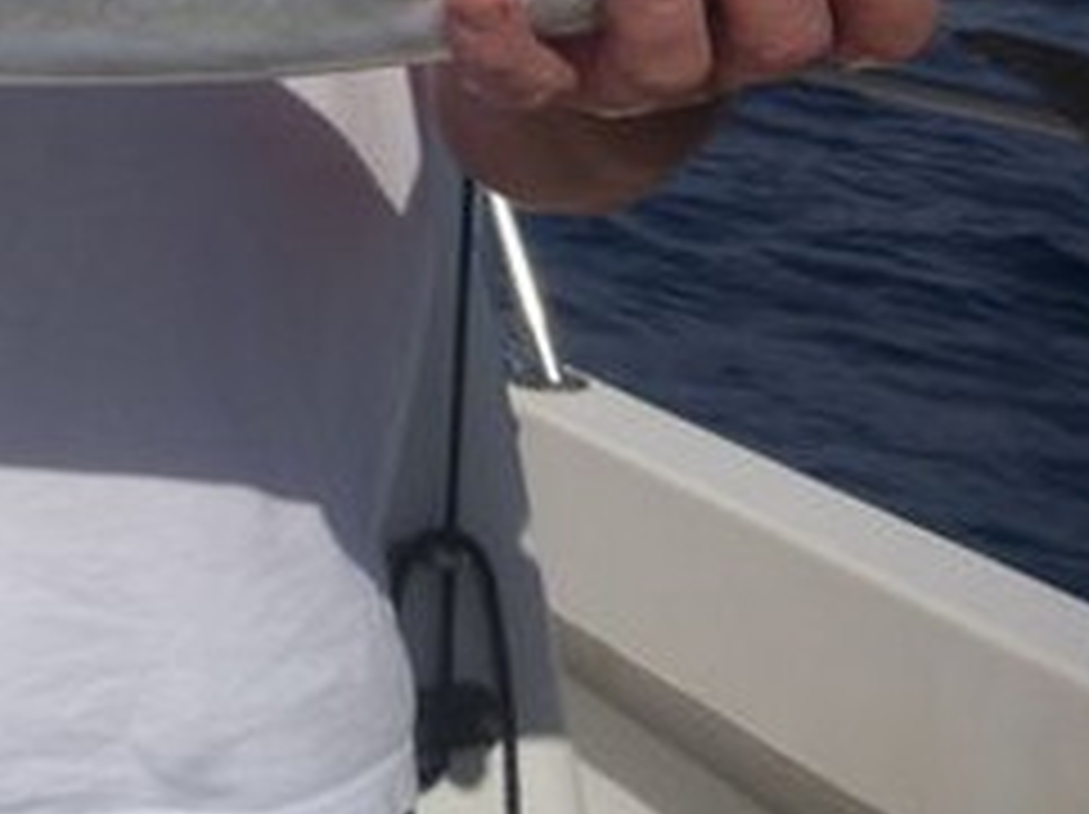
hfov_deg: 23.6
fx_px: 2294
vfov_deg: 18.7
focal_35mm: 73
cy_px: -234
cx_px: -315
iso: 100
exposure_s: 1/320
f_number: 10
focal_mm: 4.9
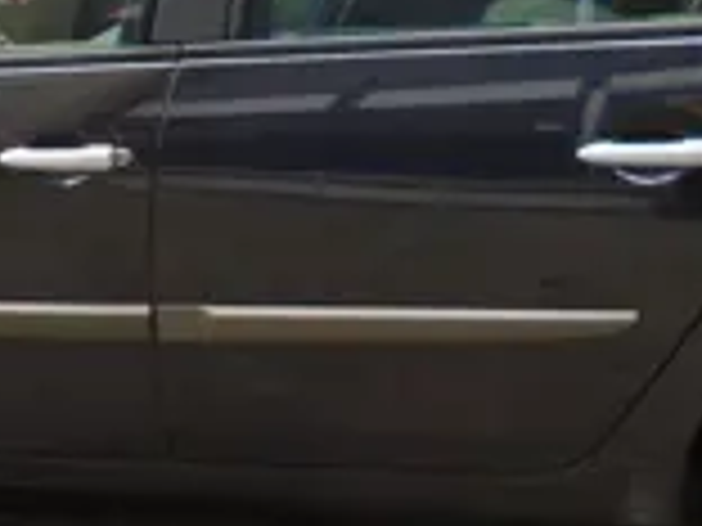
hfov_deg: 24.4
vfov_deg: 17.9
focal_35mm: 80
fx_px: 1622
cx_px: 288
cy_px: -13
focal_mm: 4.6
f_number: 3.2
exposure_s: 1/80
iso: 100
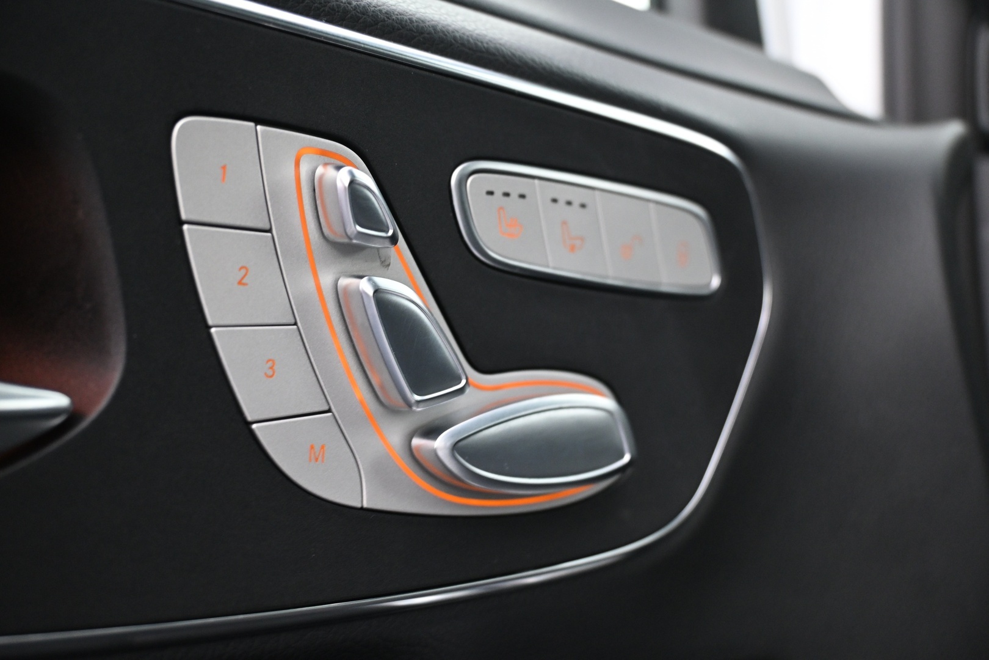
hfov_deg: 57.2
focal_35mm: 33
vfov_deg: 40.0
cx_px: 494
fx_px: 907
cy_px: 330
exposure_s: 1/10
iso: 1600
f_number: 4
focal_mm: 22
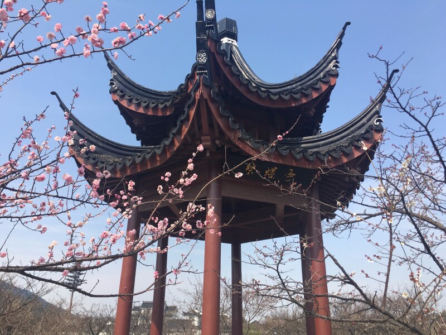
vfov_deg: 48.2
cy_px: 168
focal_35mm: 29
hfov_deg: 61.7
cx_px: 223
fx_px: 374
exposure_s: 1/1040
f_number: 2.2
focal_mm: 4.15
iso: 25
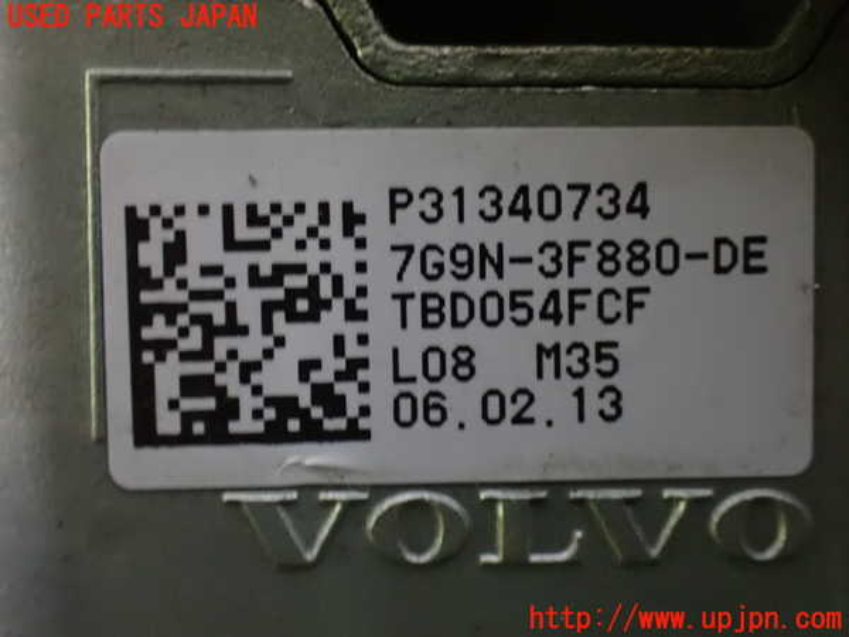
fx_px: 1153
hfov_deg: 40.4
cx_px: 424
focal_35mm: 47
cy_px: 318
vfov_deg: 30.9
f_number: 3.1
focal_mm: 8.4
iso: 1600
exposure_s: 1/20
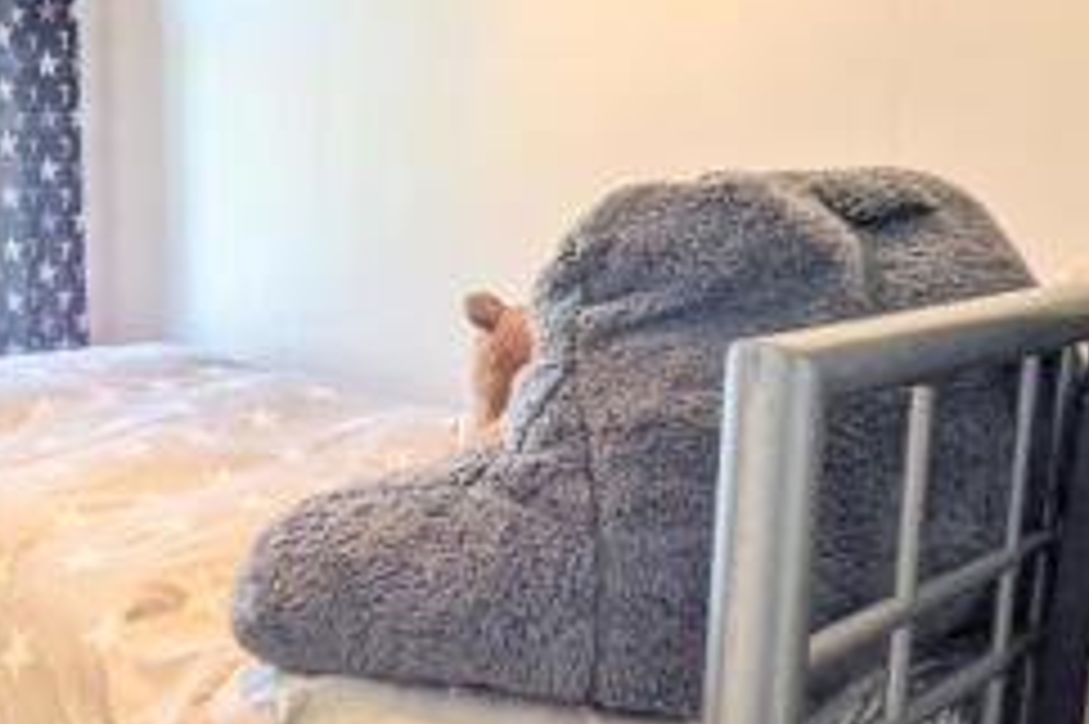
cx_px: 32
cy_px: 286
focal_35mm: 35
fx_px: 1058
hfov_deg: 46.7
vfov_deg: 37.6
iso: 118
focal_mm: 1.83
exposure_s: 1/50
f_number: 2.2
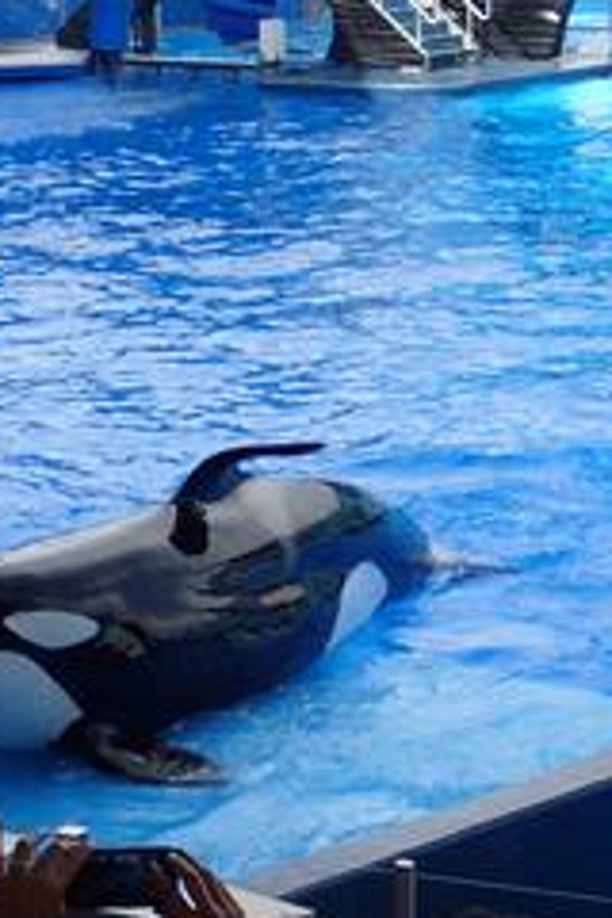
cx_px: 8
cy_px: 463
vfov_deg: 18.4
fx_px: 2830
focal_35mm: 111
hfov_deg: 12.2
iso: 200
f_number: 3.5
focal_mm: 10.3
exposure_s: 1/1000
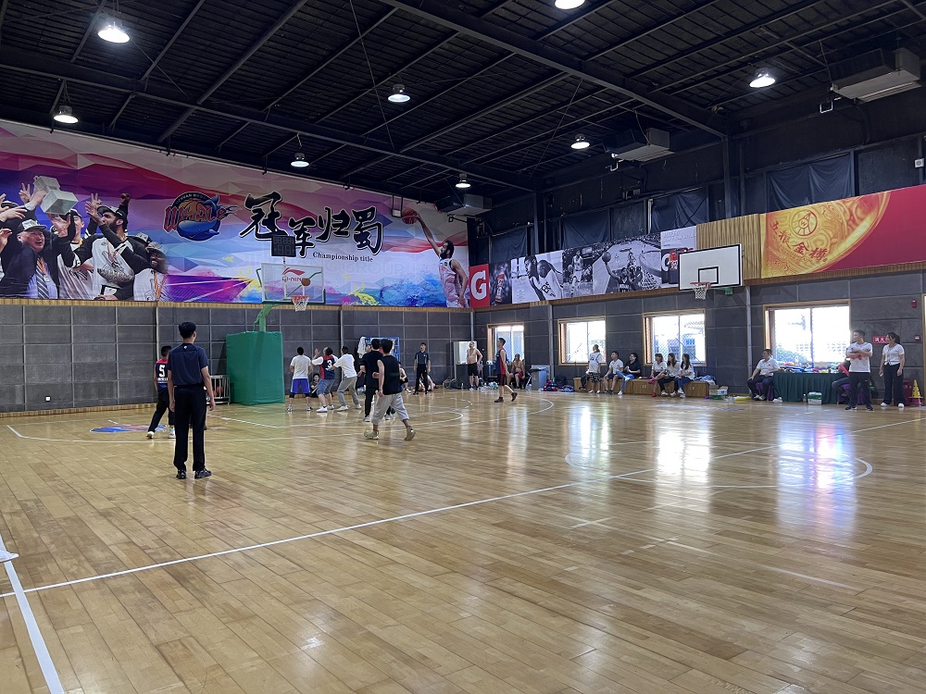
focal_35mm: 26
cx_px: 463
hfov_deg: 67.3
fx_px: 696
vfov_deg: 53.1
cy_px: 347
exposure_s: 1/50
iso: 125
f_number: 1.5
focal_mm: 5.7
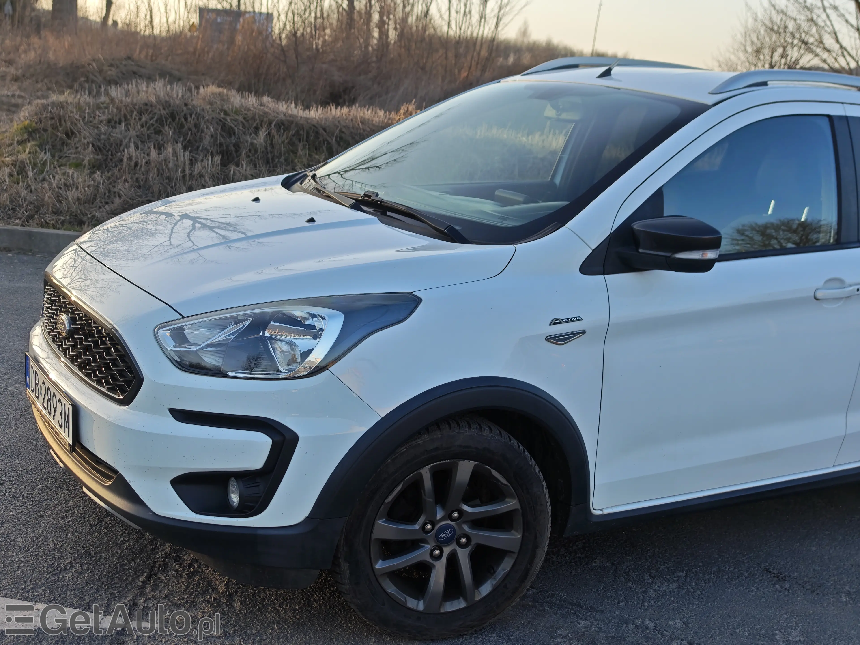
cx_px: 430
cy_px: 322
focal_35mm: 41
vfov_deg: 35.1
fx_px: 1019
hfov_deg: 45.8
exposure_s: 1/436
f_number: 2
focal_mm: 8.72
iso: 50
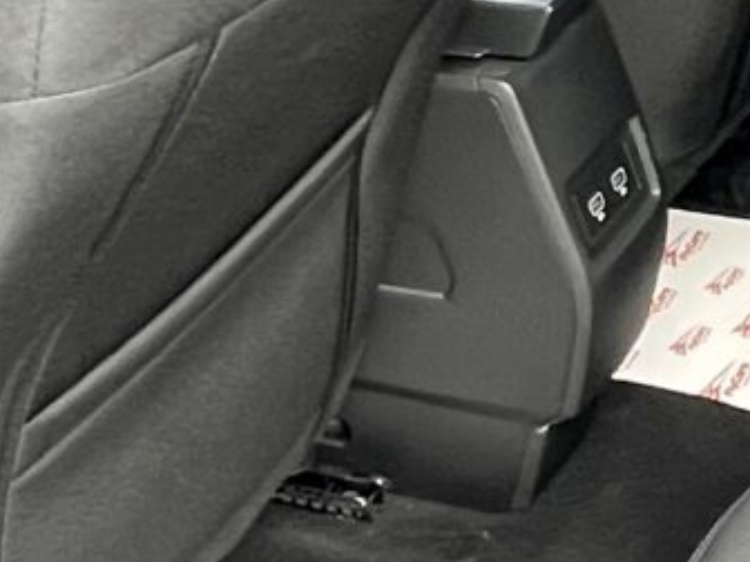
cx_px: 1183
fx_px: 2145
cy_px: 49
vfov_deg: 14.8
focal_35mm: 99
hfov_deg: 17.5
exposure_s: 1/72
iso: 250
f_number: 1.8
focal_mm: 1.57
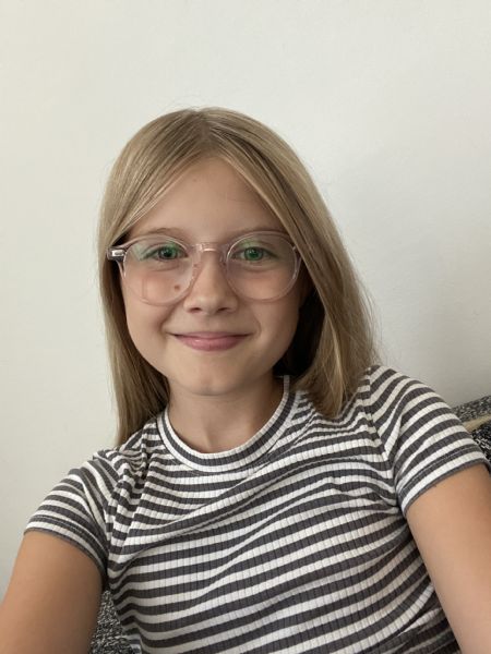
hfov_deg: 46.8
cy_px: 327
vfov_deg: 60.0
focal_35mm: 30
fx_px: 567
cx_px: 246
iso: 400
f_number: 2.2
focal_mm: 2.71
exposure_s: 1/33
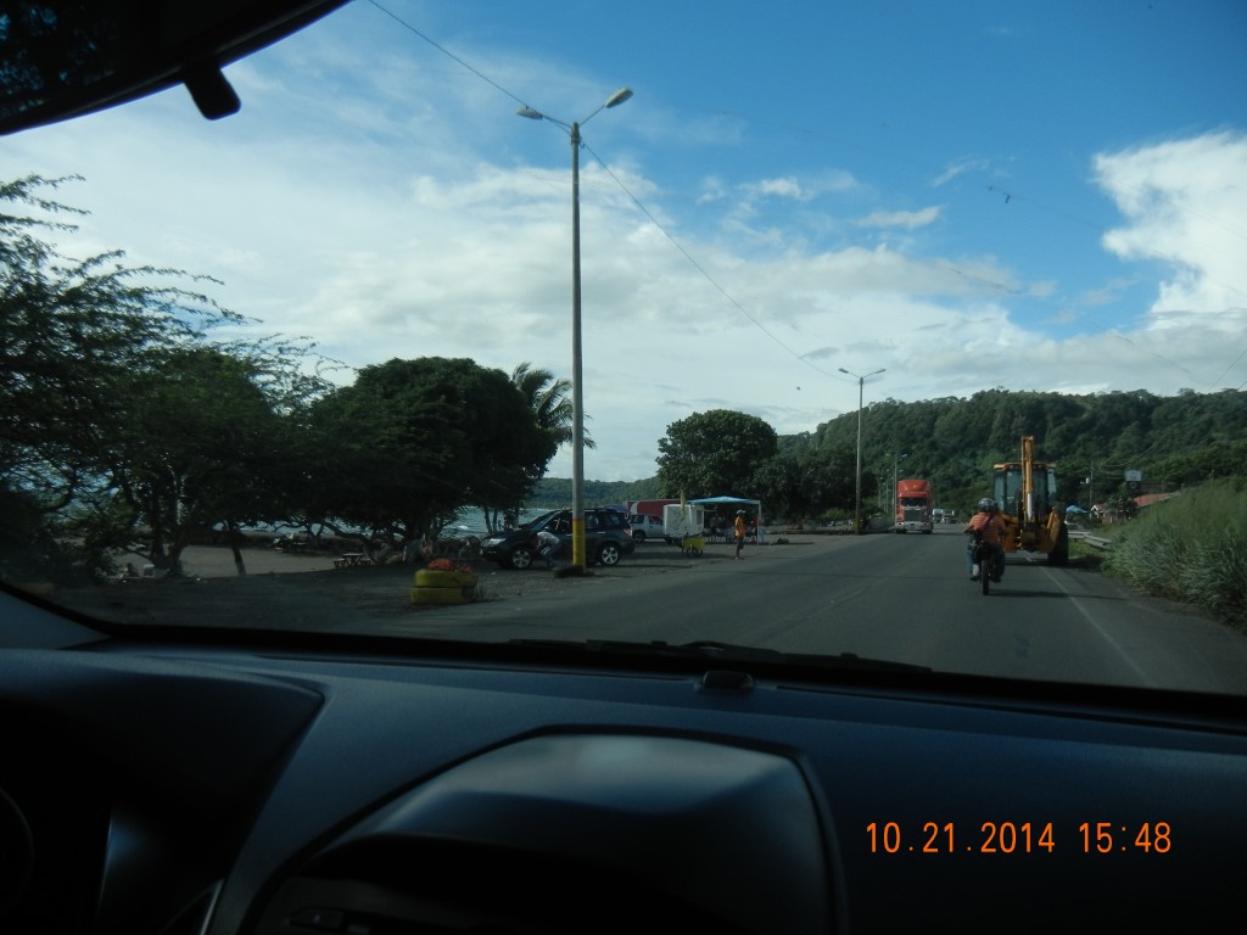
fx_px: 1081
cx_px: 624
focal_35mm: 30
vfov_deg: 46.8
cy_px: 468
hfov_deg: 60.0
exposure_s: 1/498
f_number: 7
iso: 160
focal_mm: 5.4
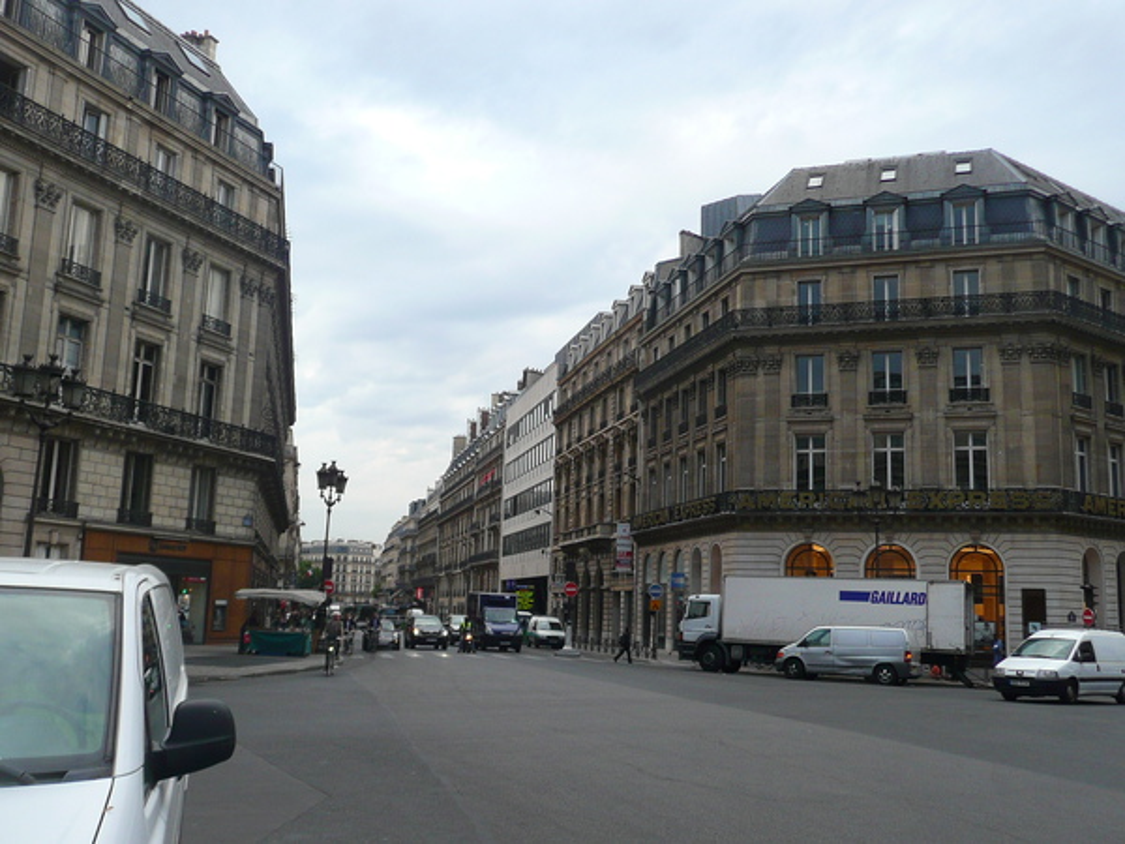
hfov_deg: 55.4
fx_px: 1072
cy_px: 422
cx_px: 562
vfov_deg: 42.9
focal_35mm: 33
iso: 100
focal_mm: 4.6
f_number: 3.3
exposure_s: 1/125
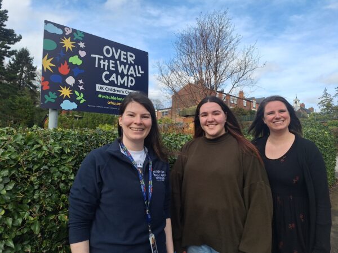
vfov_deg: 58.9
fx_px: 225
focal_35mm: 23
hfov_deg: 73.9
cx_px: 169
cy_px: 126
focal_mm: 5.54
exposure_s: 1/1592
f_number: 1.8
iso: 40
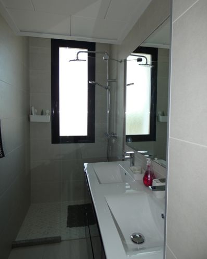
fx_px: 161
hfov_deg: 65.5
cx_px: 104
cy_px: 122
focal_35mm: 21
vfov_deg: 77.6
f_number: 2.8
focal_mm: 3.6
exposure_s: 1/80
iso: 80
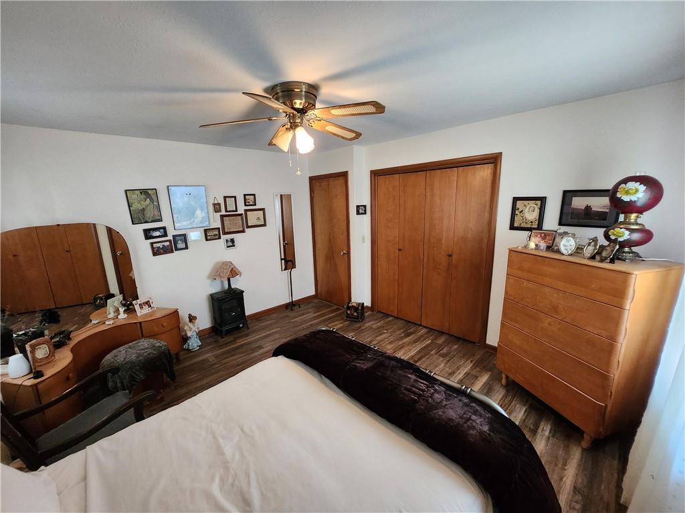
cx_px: 342
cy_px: 256
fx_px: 257
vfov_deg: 89.9
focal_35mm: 13
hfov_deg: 106.2
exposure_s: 1/60
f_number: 2.2
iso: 320
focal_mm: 1.7
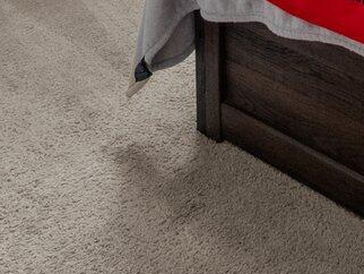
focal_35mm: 89
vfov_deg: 11.8
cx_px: 435
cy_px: -471
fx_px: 937
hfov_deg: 20.6
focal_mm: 7
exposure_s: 1/15
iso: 400
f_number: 4
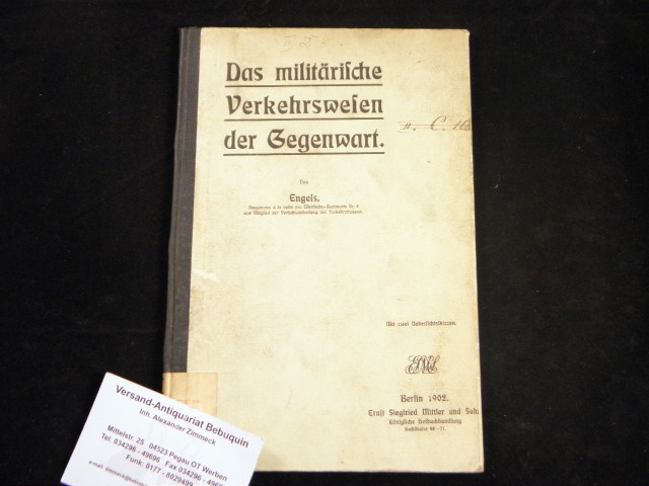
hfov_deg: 45.8
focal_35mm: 41
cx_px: 324
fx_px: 769
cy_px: 243
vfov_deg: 35.1
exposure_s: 1/40
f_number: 3.8
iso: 320
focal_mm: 7.5
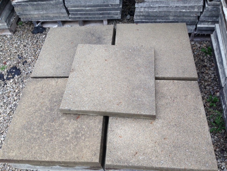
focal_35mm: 33
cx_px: 114
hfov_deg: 55.4
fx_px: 216
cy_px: 86
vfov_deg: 42.9
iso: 50
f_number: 2.4
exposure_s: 1/120
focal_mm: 4.12
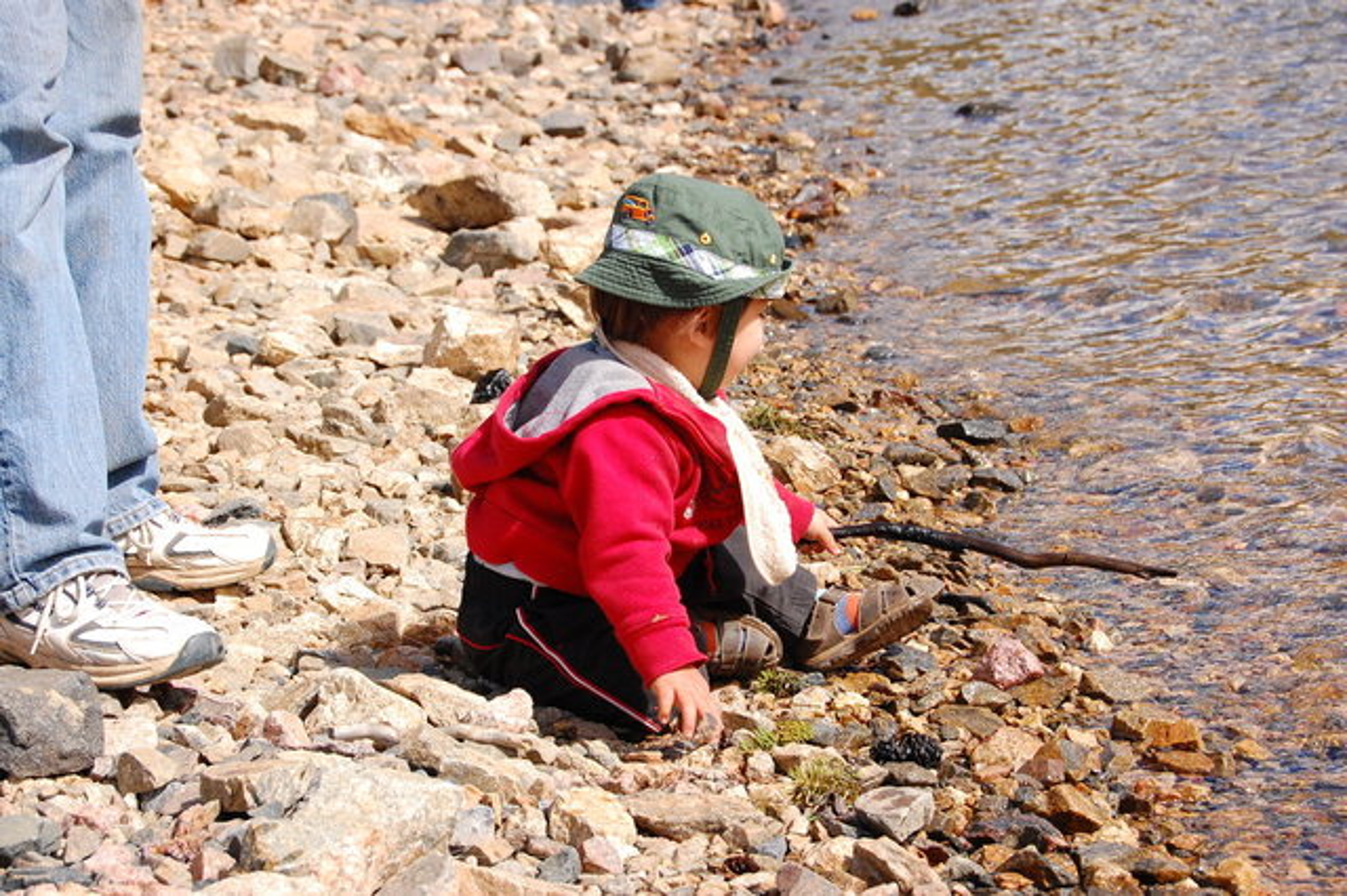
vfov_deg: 16.5
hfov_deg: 24.6
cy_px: 448
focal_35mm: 82
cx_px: 674
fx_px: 3085
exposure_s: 1/400
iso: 400
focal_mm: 55
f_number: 10
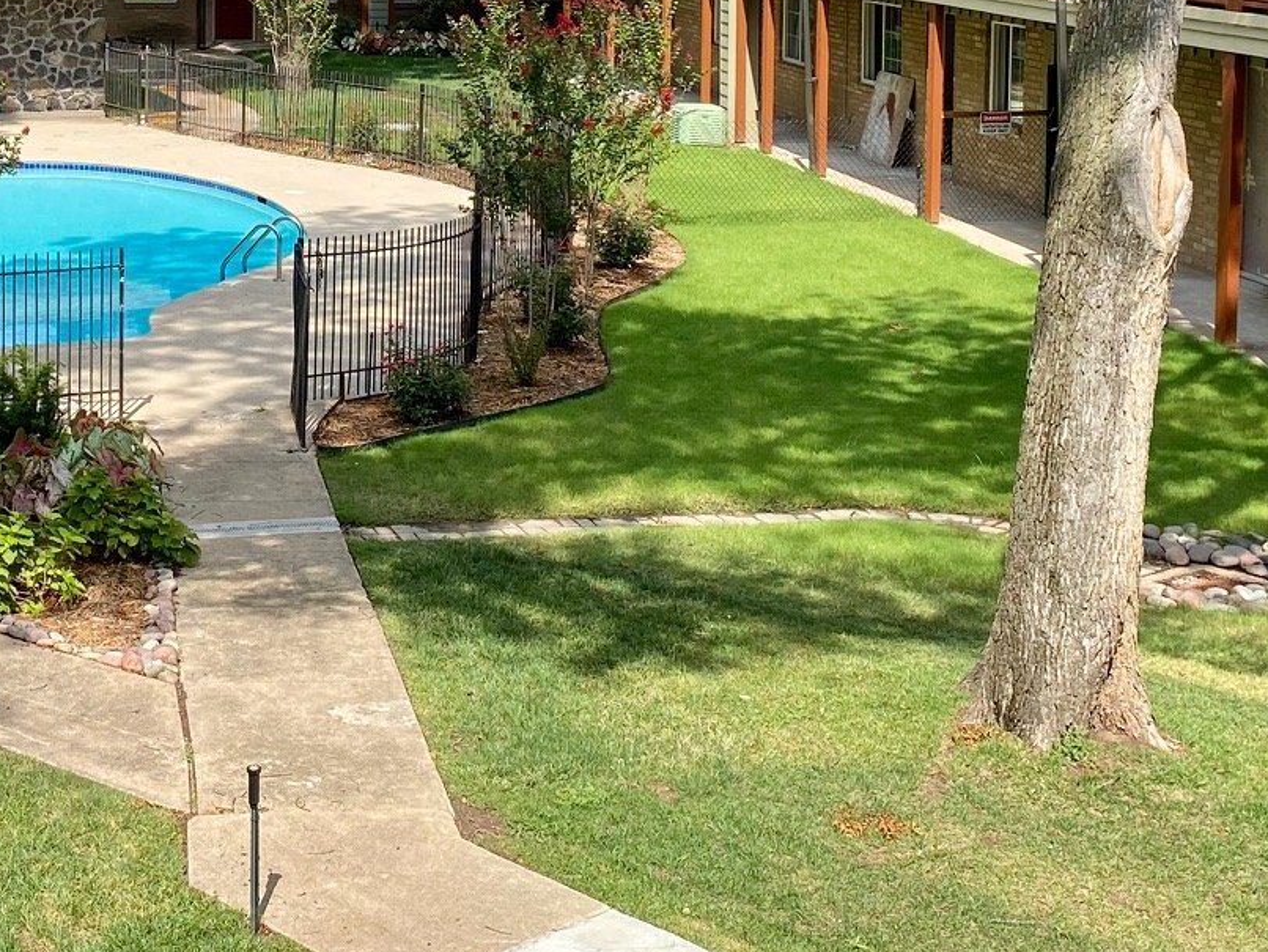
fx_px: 2382
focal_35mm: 65
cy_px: 113
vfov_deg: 22.1
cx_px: 338
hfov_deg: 29.4
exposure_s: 1/1629
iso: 32
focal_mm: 4.25
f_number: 1.8
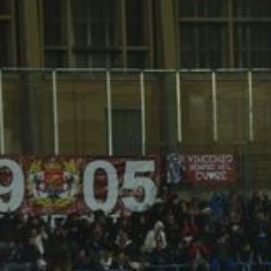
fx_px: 4132
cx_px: 258
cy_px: 265
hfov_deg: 3.8
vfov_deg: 3.8
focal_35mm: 466
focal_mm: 105
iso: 800
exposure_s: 1/50
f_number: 5.6
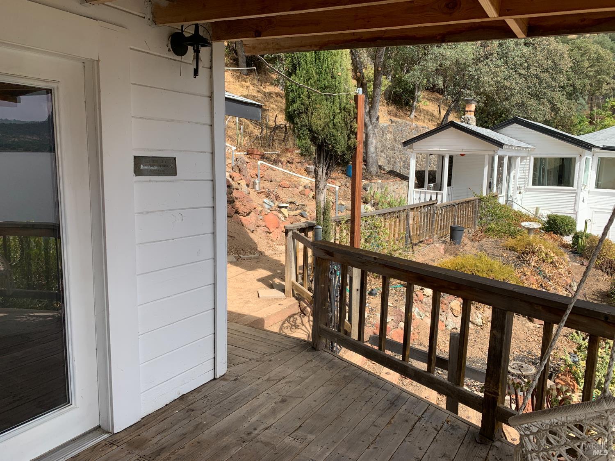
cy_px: 230
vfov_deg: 53.1
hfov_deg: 67.3
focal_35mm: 26
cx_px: 308
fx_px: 462
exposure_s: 1/1100
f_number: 1.8
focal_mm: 4.25
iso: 25
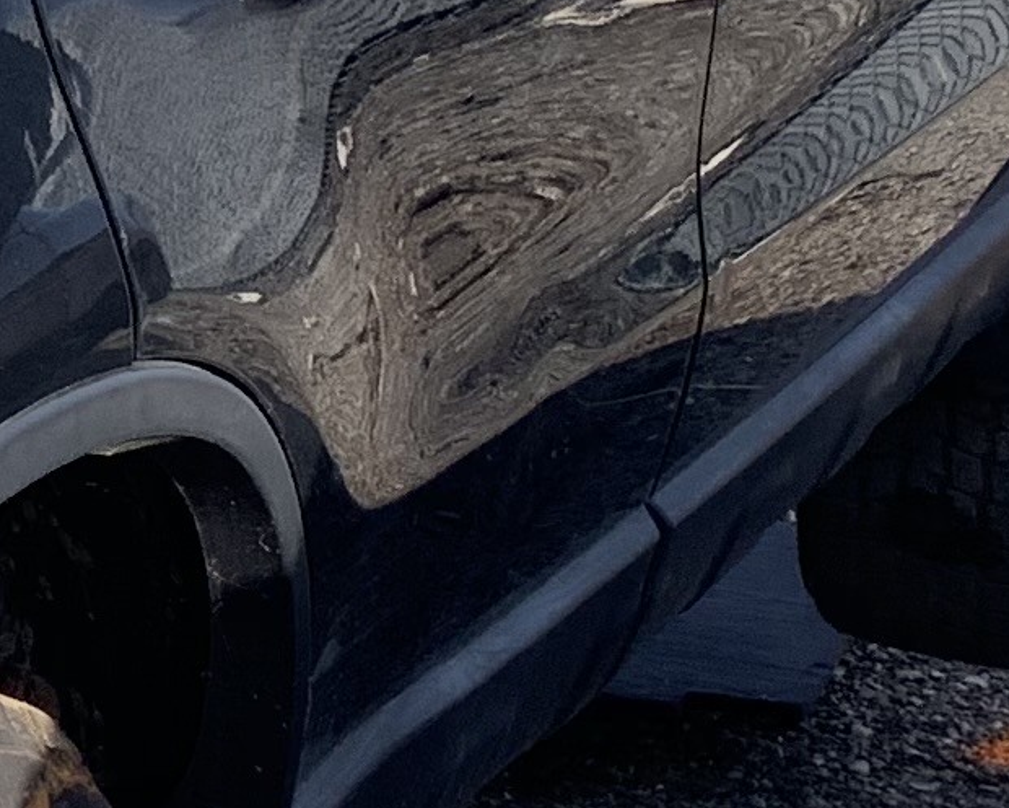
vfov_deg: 9.3
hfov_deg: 10.7
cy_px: 179
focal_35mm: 165
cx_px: -1002
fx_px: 4927
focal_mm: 4.25
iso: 25
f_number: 1.8
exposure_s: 1/687
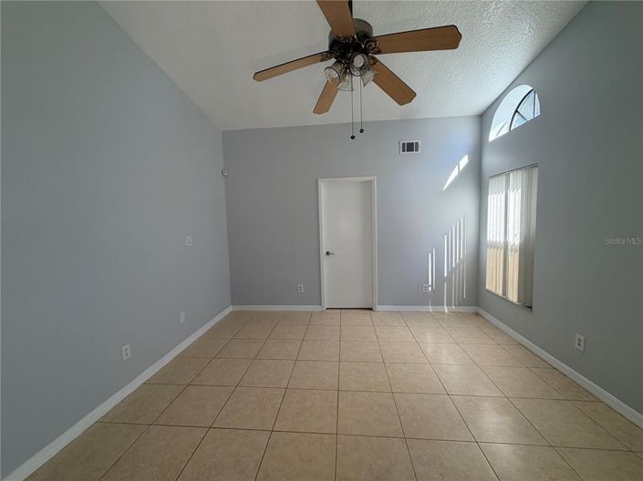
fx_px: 260
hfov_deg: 102.1
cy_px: 240
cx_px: 322
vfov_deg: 85.6
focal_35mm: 14
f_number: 2.2
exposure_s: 1/164
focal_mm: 2.22
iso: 64
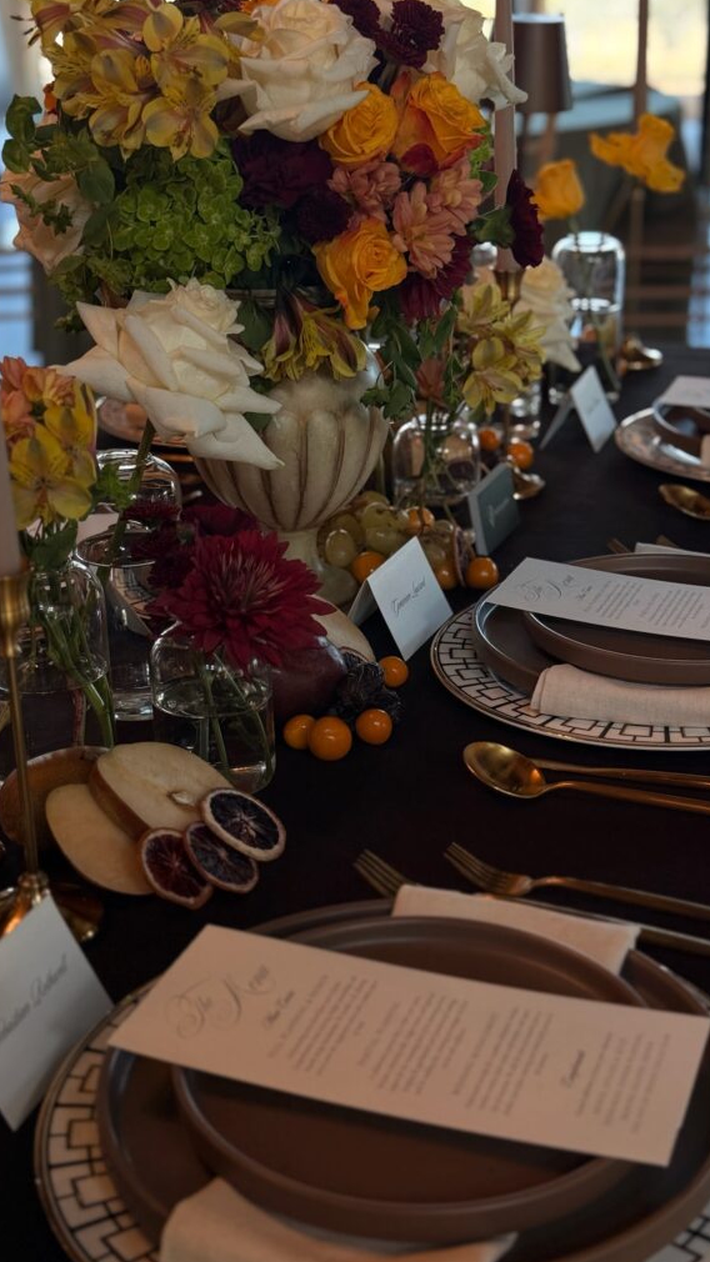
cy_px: 631
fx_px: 1774
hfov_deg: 22.6
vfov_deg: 39.2
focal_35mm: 53
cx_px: 386
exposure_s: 1/194
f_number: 1.78
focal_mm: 6.76
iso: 64
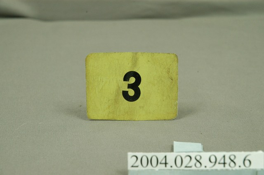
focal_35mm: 105
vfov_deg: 13.0
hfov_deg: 19.5
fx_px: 769
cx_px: 132
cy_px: 88
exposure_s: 1/6
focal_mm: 70
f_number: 8
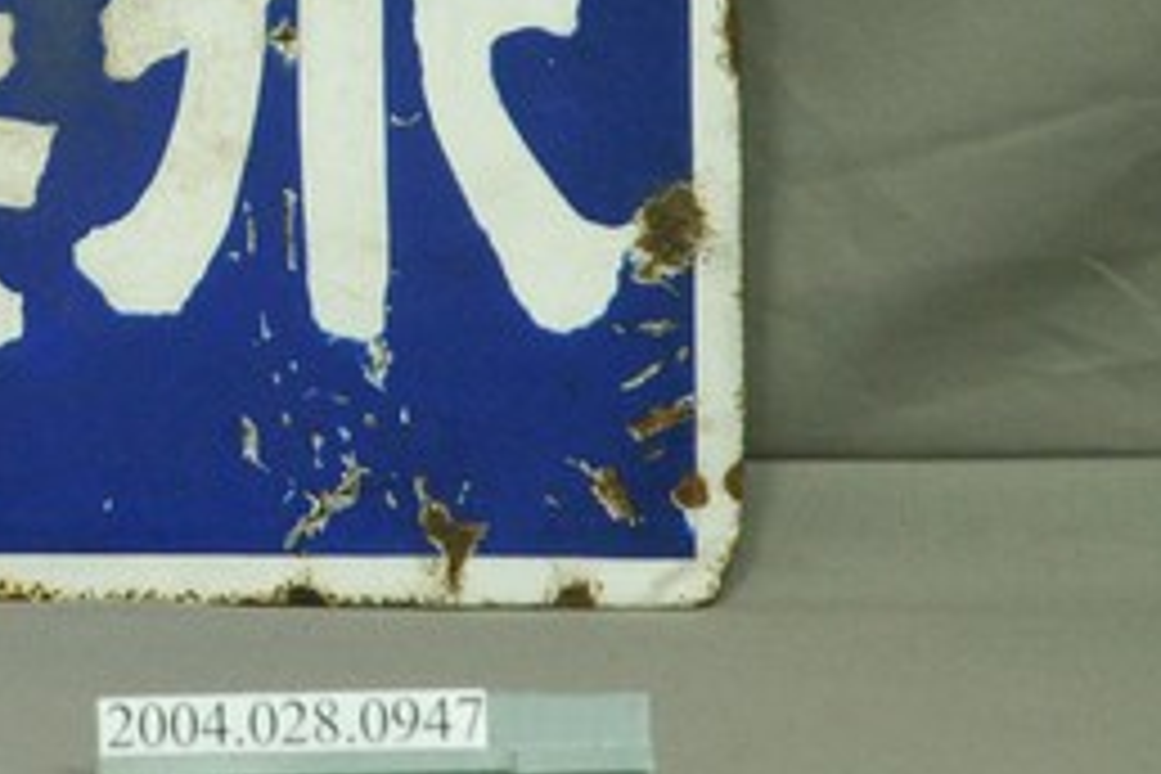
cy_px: -137
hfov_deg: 7.9
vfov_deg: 5.3
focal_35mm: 260
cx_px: -184
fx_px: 8384
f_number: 8
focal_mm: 70
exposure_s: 1/8
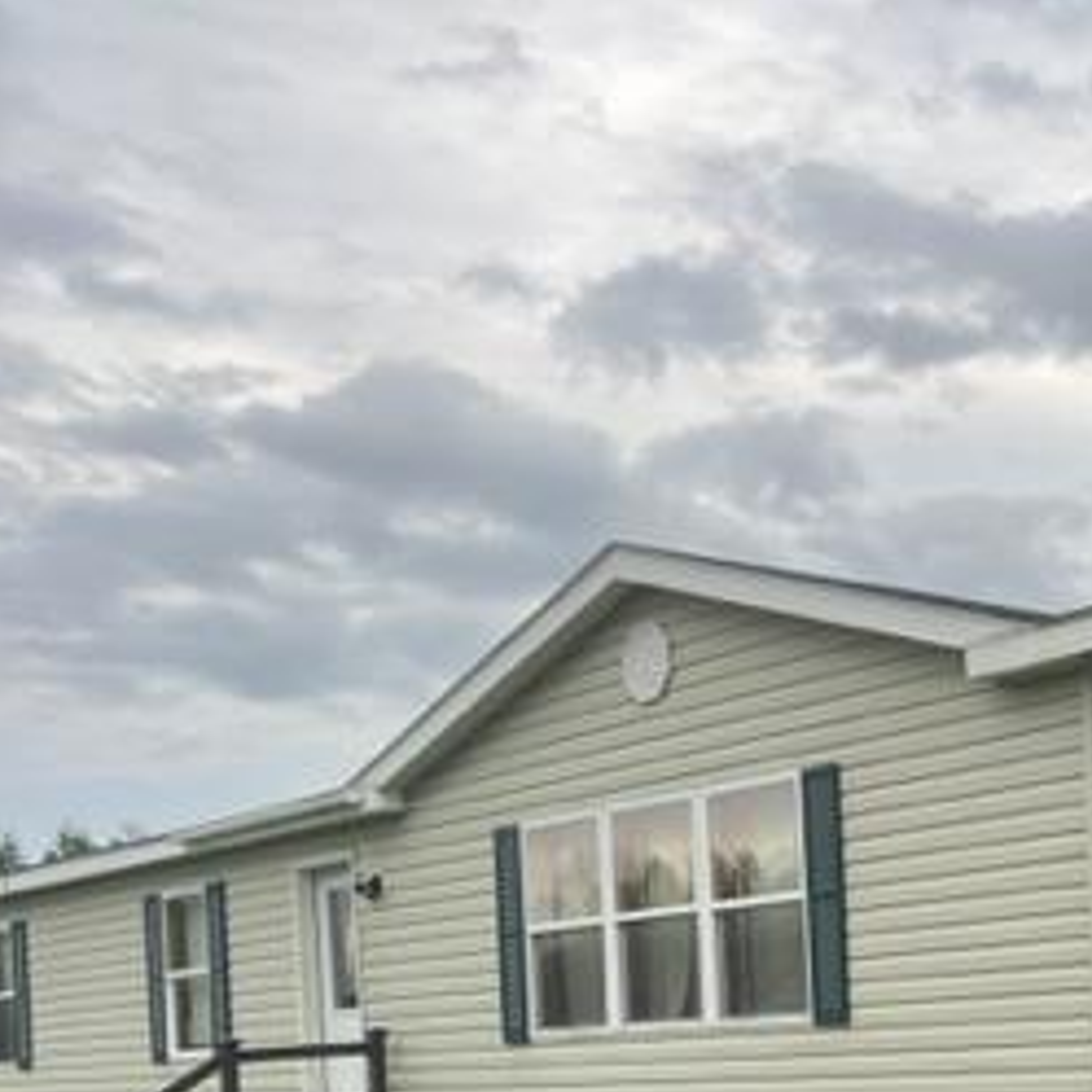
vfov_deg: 27.7
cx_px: 1110
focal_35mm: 59
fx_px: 2106
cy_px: 1044
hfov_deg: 27.3
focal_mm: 5.7
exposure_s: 1/588
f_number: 1.5
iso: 50
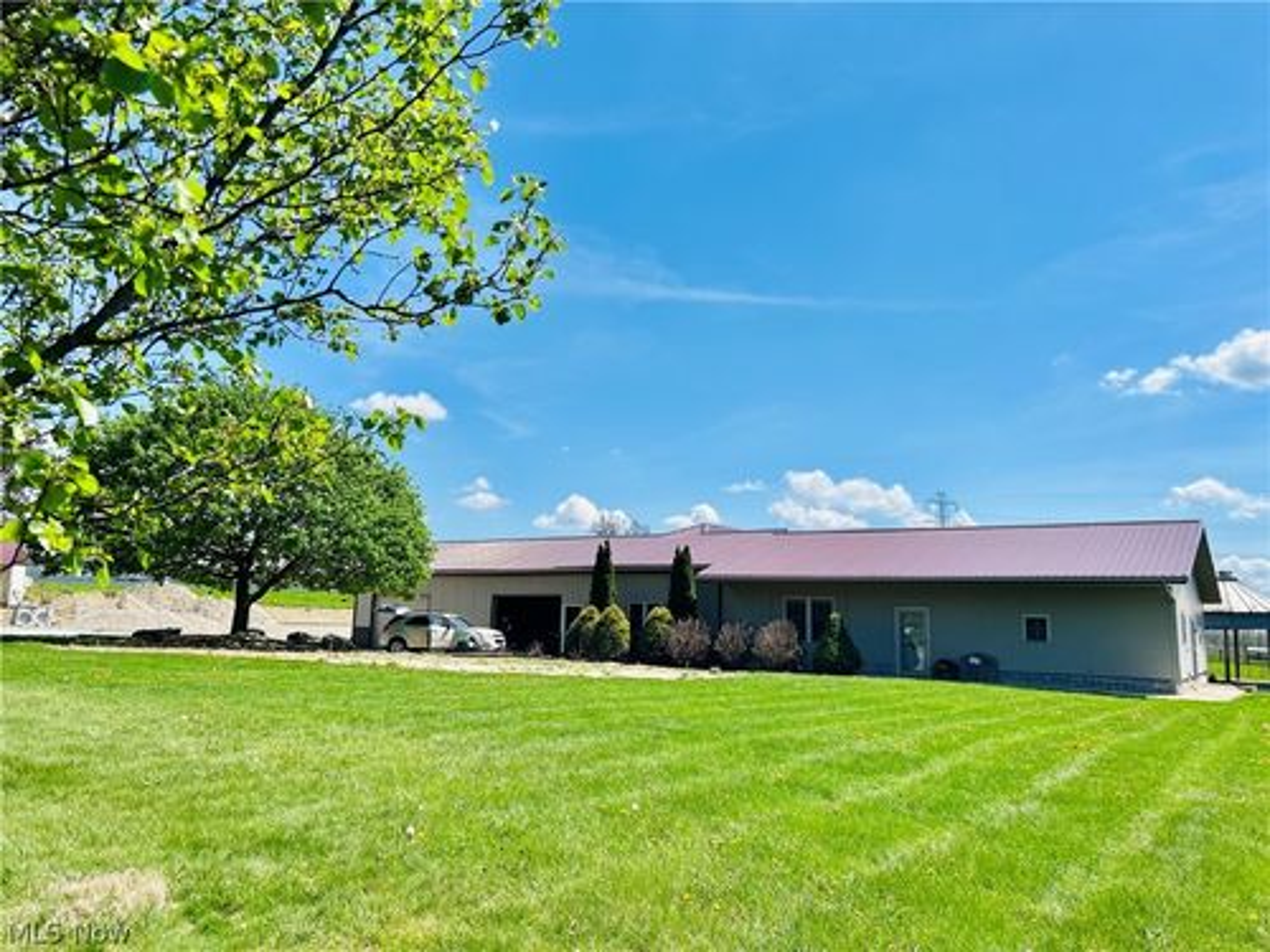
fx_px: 954
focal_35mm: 26
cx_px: 635
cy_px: 476
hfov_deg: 67.3
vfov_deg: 53.1
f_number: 1.5
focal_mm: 5.7
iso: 50
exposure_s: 1/5076
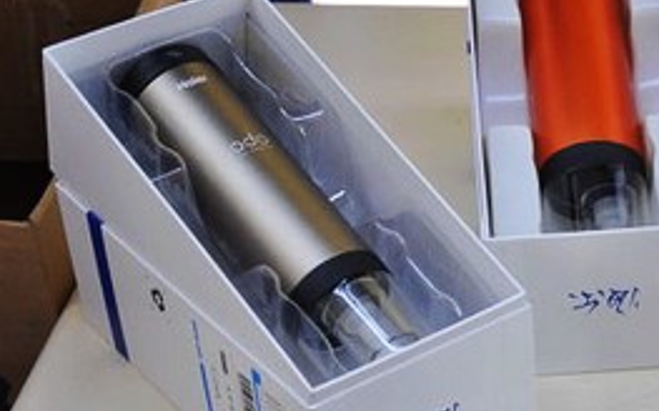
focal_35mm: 112
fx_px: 2010
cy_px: 353
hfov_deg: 18.4
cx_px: 574
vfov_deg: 11.6
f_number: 5
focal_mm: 32
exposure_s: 1/25
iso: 400
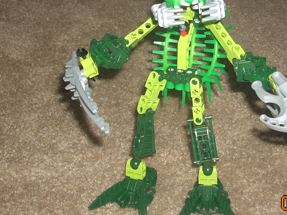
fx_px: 555
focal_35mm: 67
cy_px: 48
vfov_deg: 21.7
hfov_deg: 28.8
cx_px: 186
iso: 64
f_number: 2.8
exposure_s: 1/60
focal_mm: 6.2
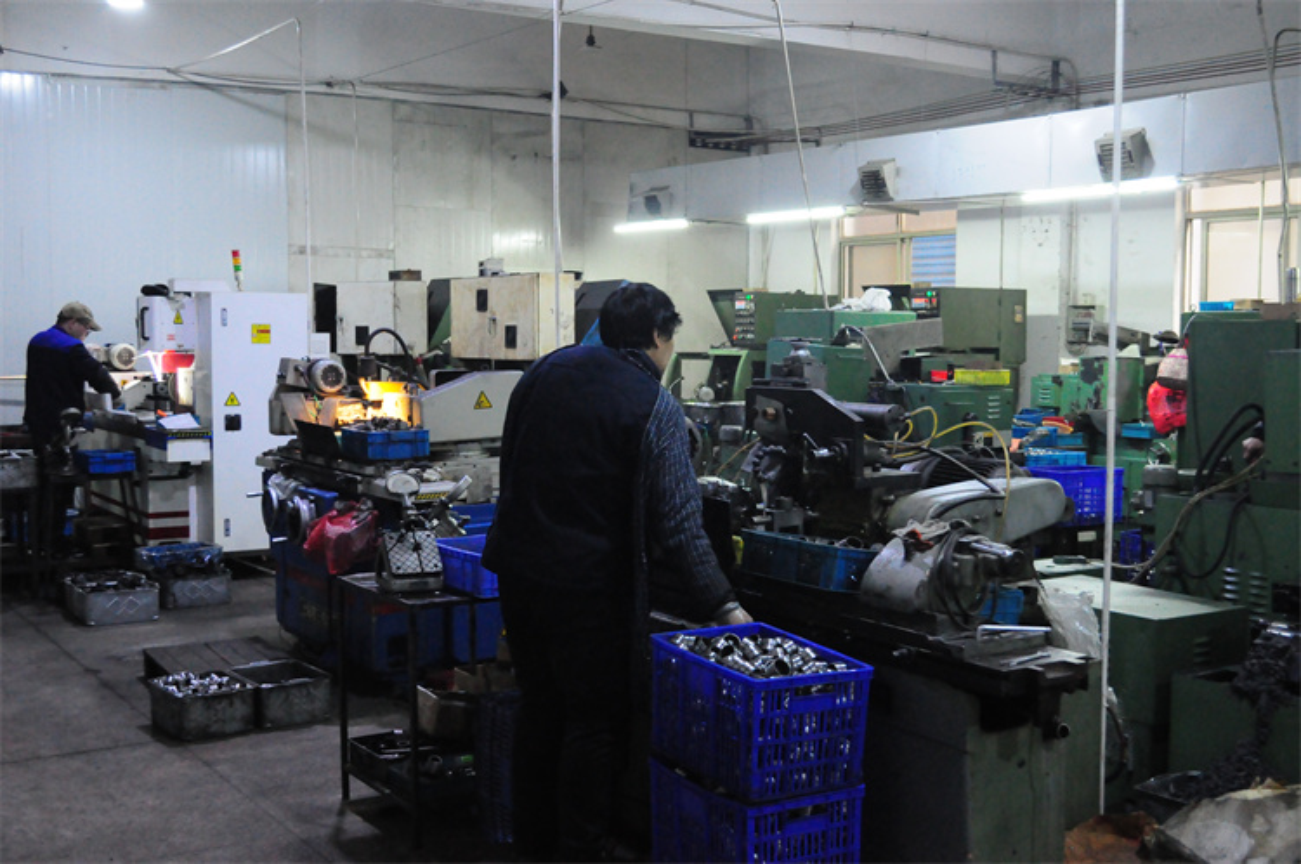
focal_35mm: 42
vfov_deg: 31.8
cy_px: 432
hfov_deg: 46.5
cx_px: 650
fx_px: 1516
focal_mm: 28
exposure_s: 1/50
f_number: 5
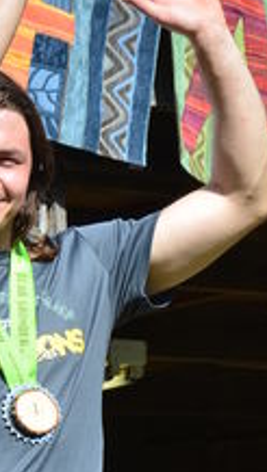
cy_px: 535
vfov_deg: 6.4
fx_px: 4194
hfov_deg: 3.6
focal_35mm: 334
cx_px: -123
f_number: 11
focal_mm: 62
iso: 125
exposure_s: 1/125
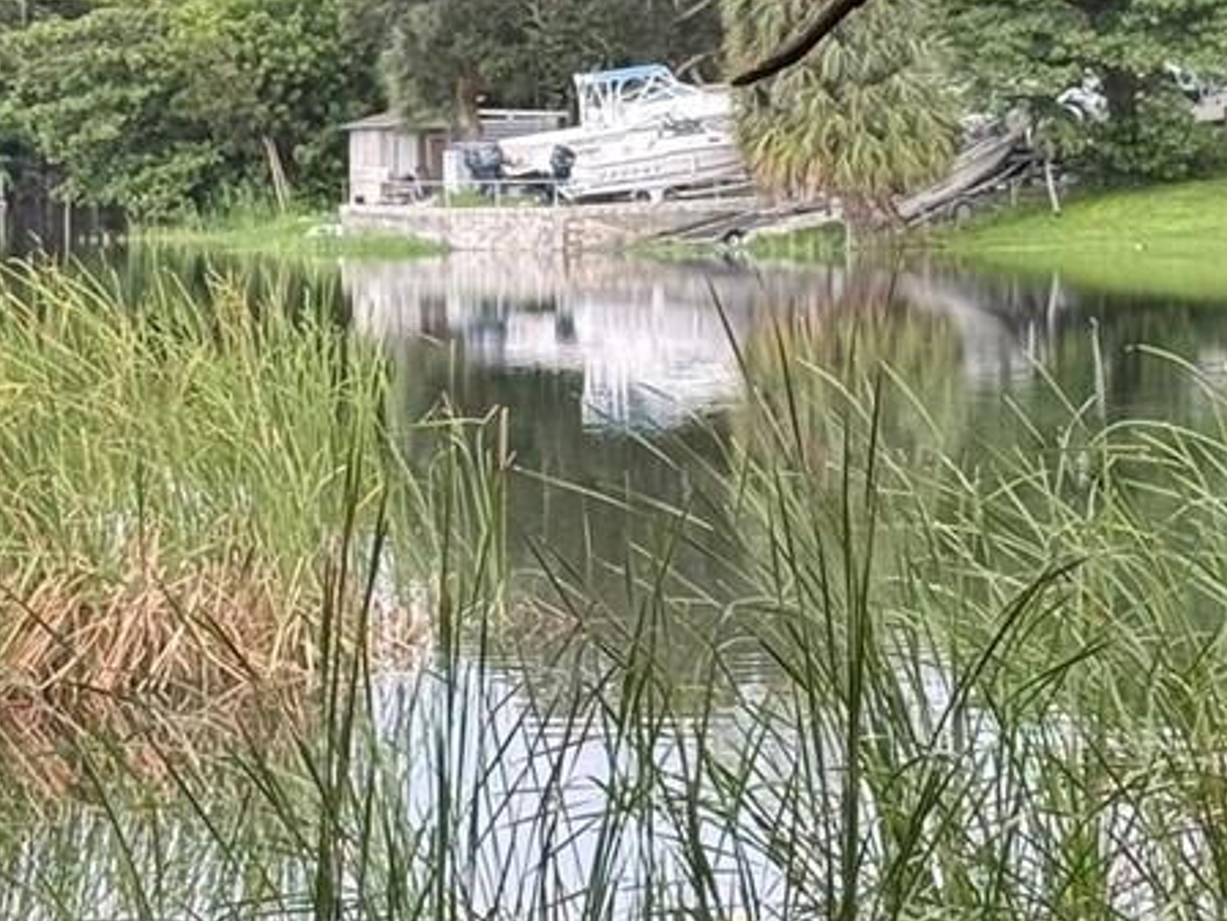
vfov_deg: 8.7
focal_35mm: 171
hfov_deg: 11.5
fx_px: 6063
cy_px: 426
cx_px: 844
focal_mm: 6.76
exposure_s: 1/342
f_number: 1.78
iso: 64
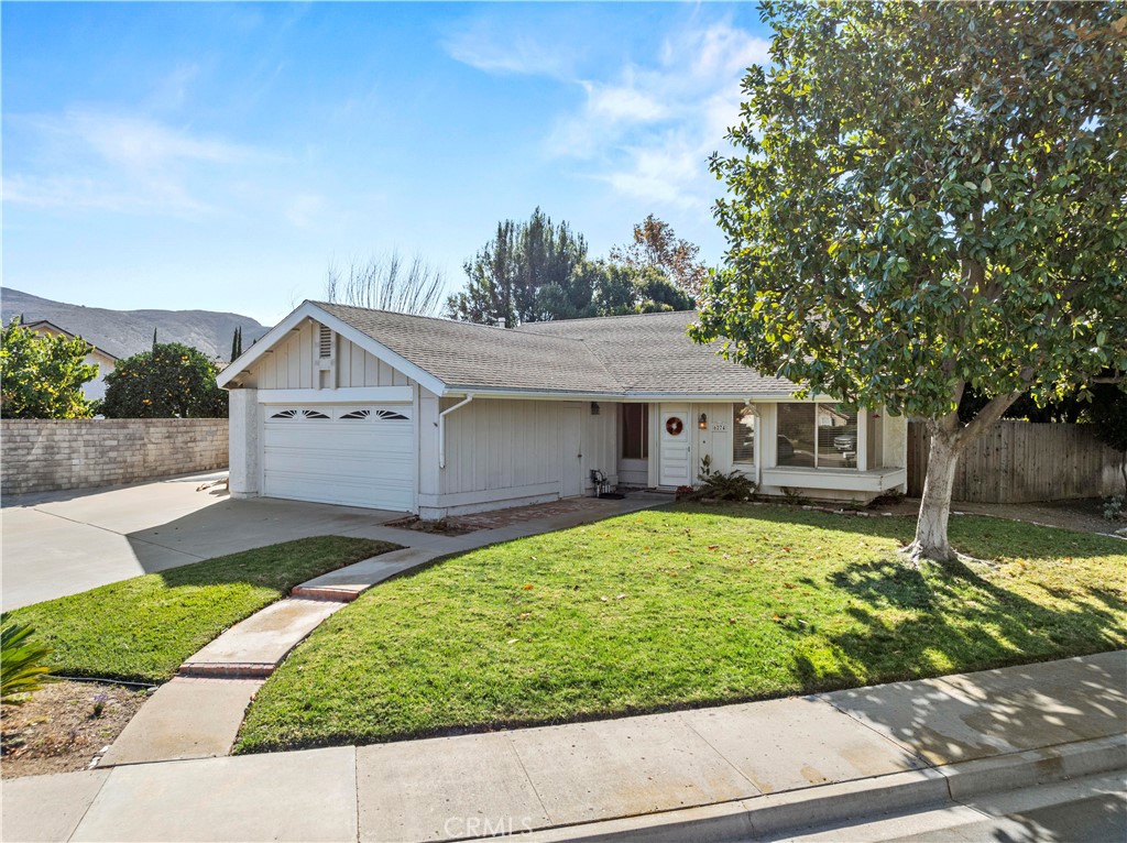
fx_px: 781
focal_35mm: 24
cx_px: 564
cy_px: 422
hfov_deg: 71.6
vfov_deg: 56.7
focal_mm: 12.29
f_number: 4.5
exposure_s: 1/500
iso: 100
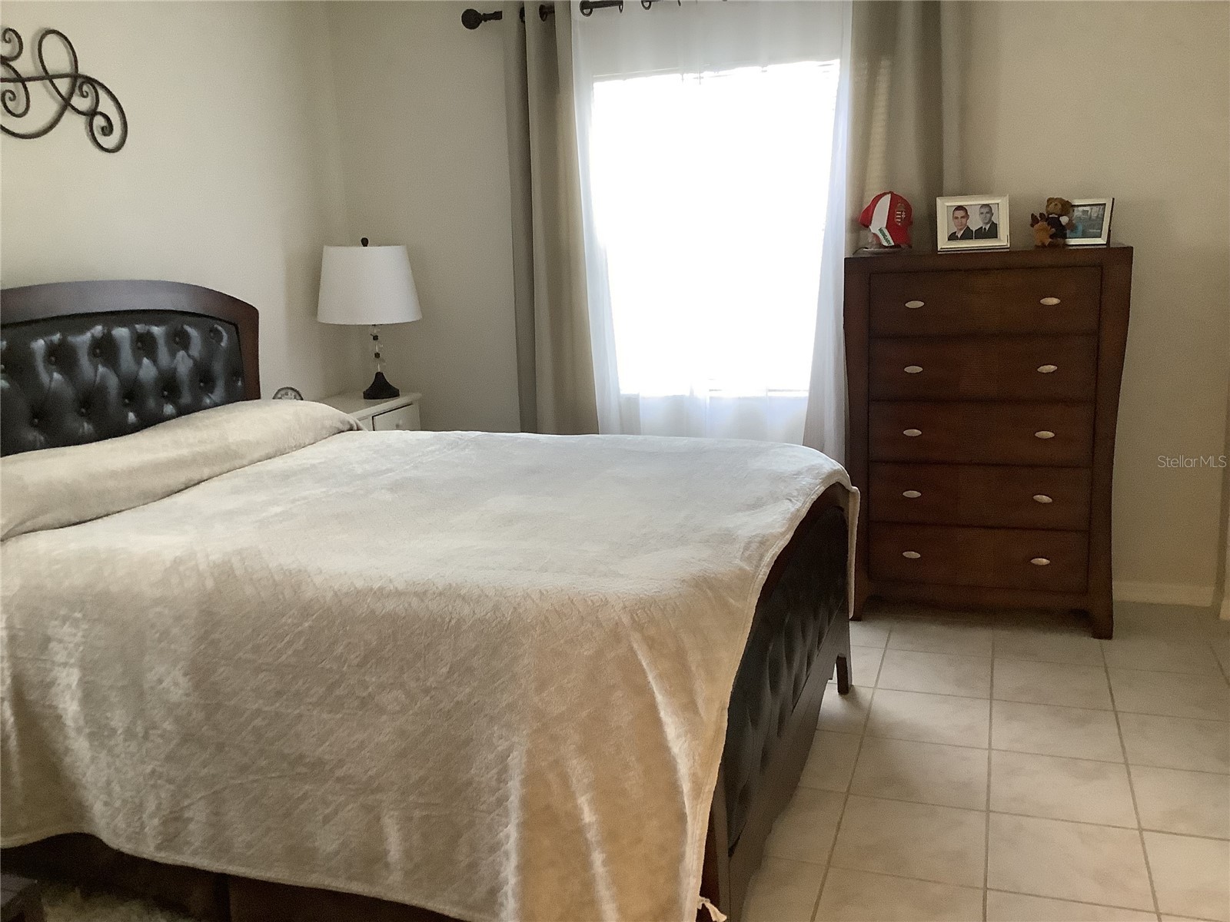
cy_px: 461
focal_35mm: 31
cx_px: 615
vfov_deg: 45.4
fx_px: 1102
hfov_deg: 58.4
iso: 250
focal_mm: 3.3
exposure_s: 1/60
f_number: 2.4
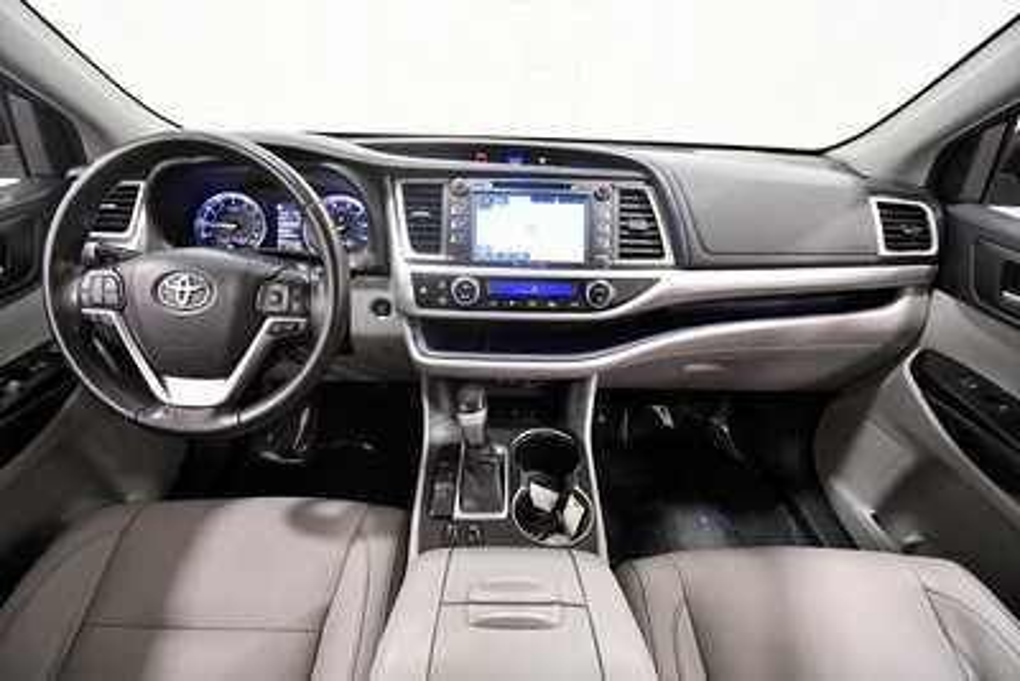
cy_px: 340
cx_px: 510
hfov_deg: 100.4
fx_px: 425
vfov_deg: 77.4
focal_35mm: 15
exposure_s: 1/125
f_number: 4.5
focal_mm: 10
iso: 3200
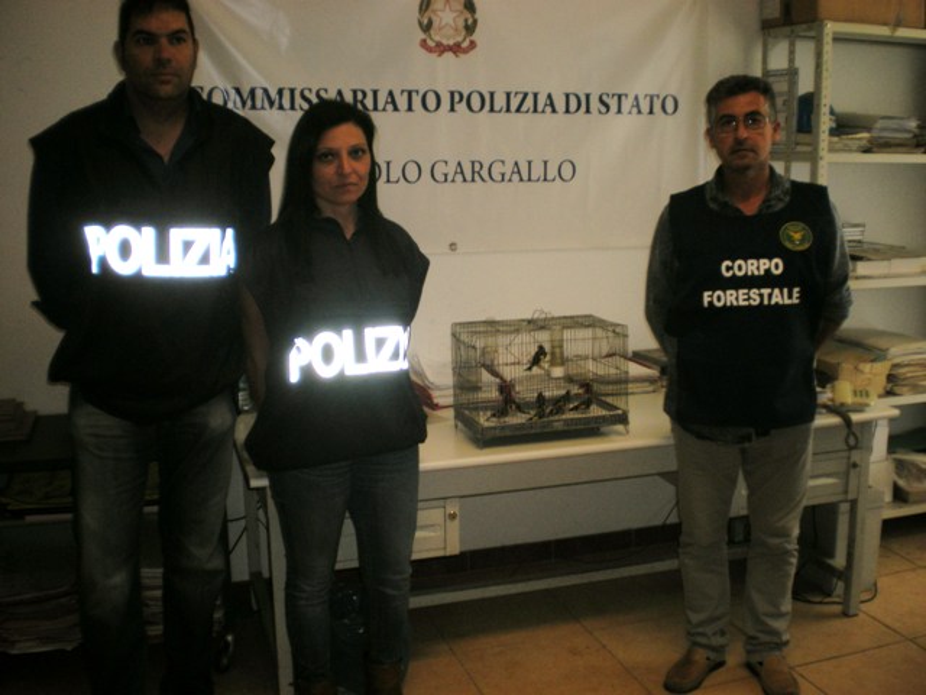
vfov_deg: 37.7
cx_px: 463
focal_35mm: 38
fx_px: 1017
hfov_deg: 49.0
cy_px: 348
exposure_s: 1/60
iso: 64
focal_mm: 6.3
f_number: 3.1
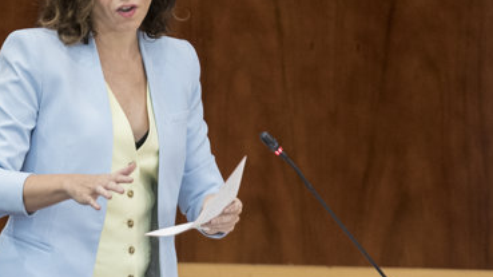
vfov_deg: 2.3
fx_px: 6989
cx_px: 178
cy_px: 165
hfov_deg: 4.0
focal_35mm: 535
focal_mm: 182
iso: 3200
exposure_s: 1/320
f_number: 2.8
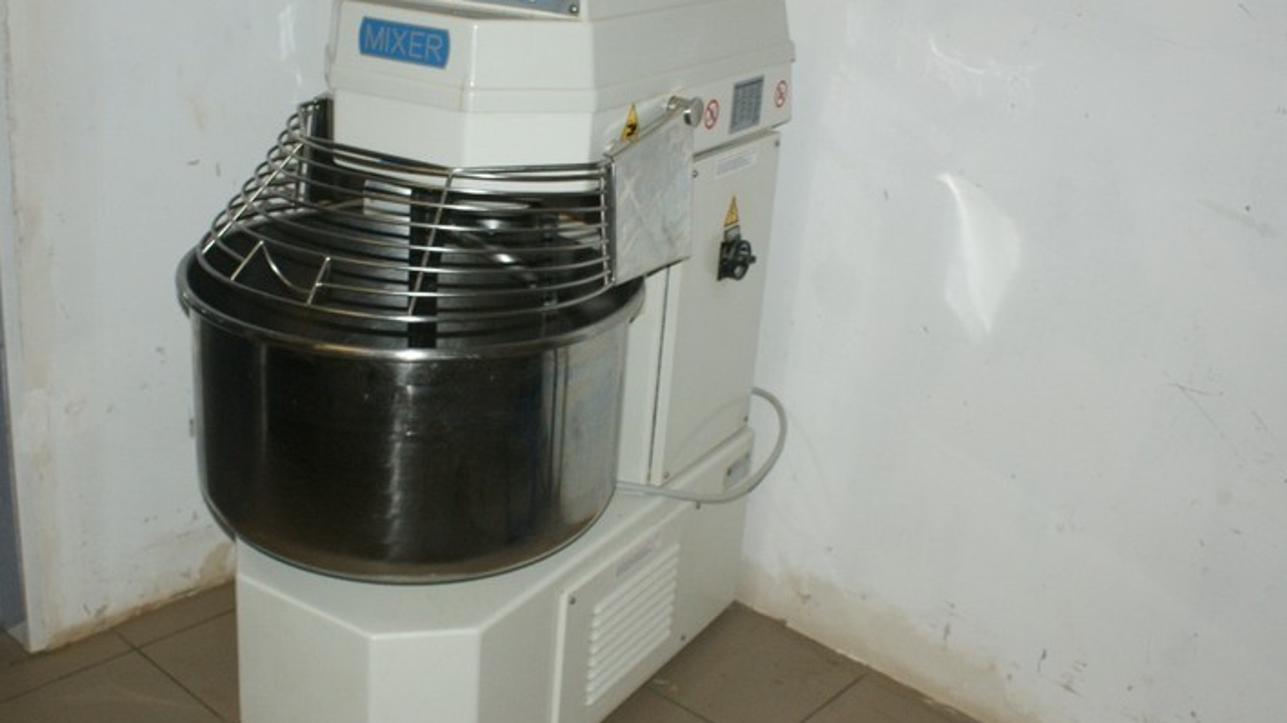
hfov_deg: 51.6
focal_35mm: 39
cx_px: 638
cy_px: 342
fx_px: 1331
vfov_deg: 30.4
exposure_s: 1/60
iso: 400
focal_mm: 22
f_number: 5.6
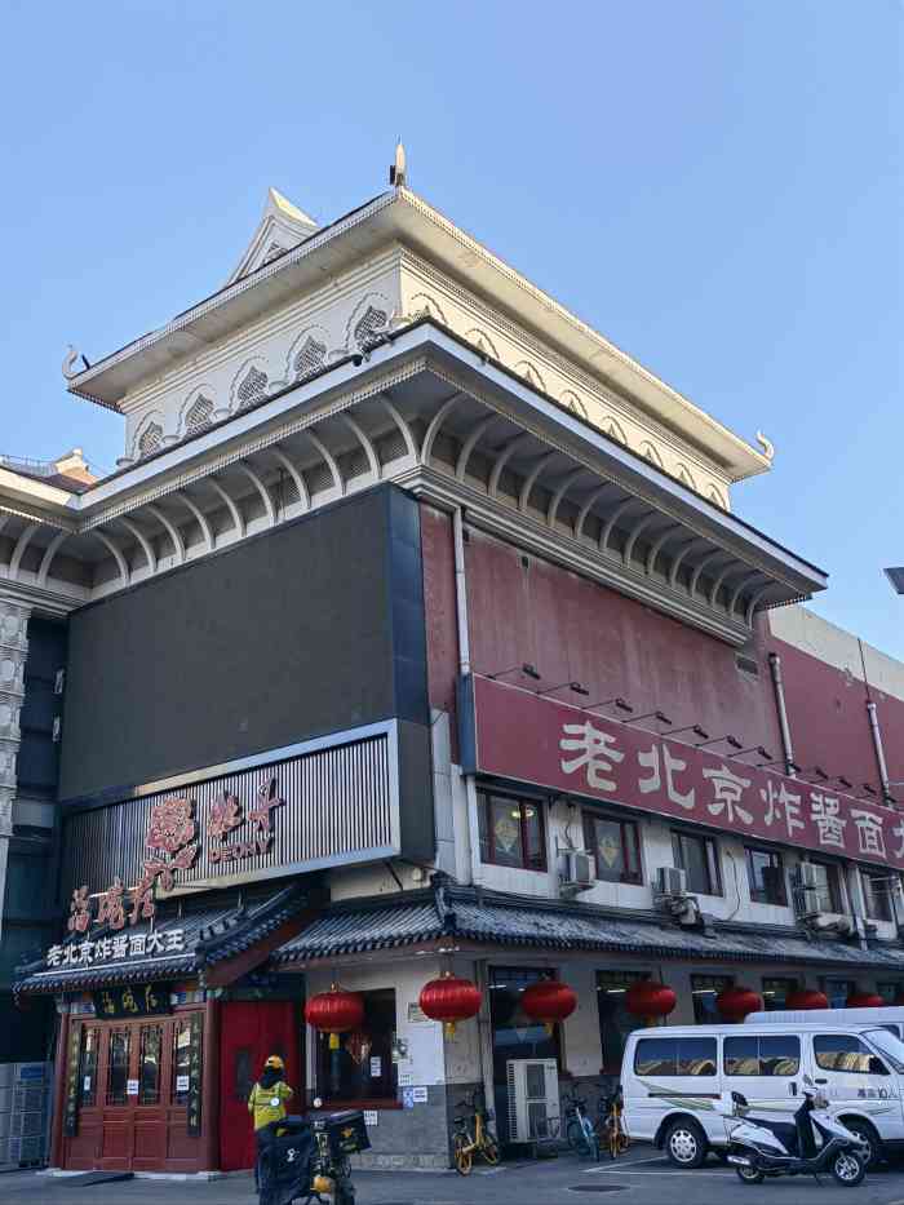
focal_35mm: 35
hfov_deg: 40.7
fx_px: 1218
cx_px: 452
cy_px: 602
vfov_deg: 52.6
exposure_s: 1/1667
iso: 50
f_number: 1.8
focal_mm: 5.54
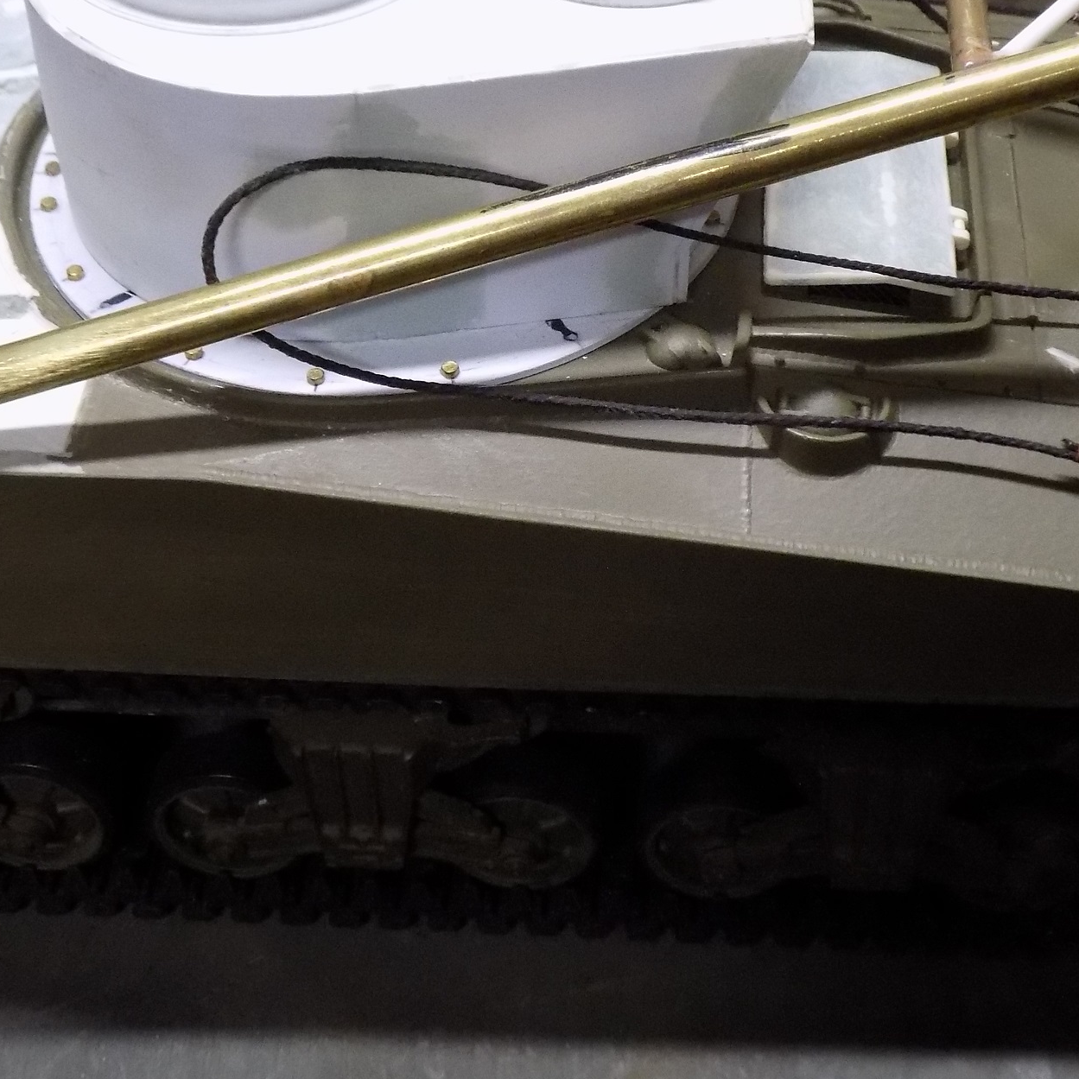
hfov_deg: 27.7
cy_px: 403
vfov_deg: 27.6
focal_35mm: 62
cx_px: 578
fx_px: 2186
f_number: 3.4
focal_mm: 6.1
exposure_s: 1/30
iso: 360
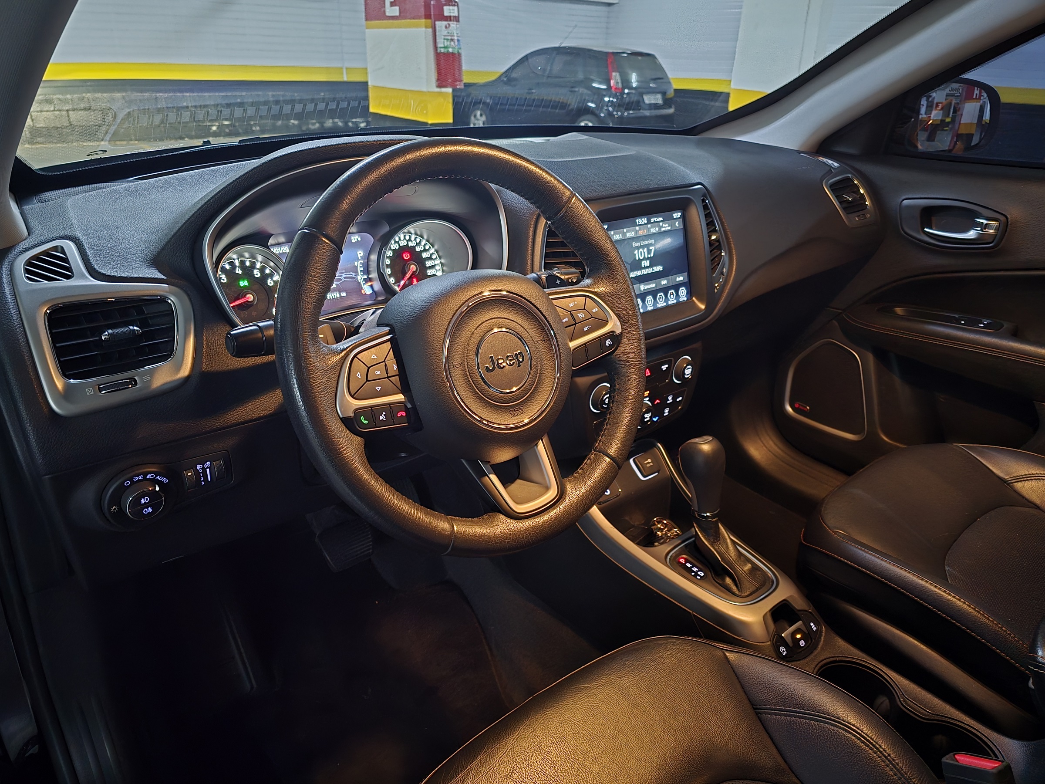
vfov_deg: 58.9
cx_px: 522
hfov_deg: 73.9
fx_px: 694
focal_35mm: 23
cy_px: 392
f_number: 1.7
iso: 2000
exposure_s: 1/24
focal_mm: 6.3
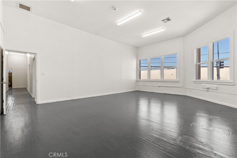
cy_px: 79
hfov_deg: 100.4
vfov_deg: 77.3
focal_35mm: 15
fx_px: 99
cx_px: 118
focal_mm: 10
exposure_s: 1/40
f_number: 8
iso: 400
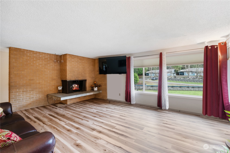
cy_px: 76
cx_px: 115
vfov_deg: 77.3
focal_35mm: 15
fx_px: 96
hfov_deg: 100.4
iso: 800
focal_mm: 10
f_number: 8
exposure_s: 1/50
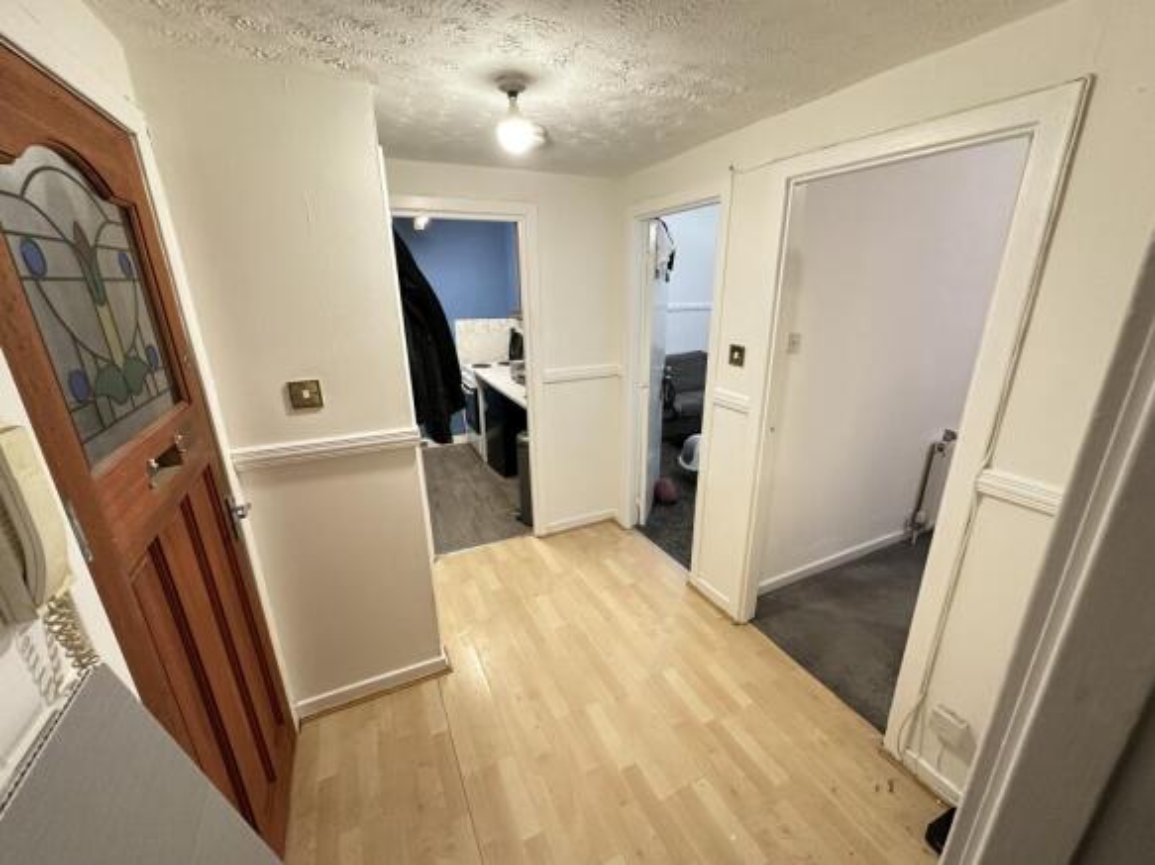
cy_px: 432
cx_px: 578
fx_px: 467
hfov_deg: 102.1
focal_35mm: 14
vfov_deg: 85.7
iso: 320
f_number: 2.2
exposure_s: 1/50
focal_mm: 2.22
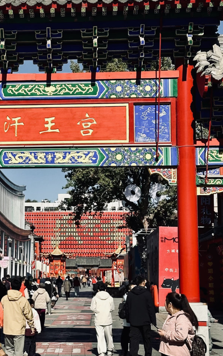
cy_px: 174
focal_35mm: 85
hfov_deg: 15.2
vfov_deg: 24.4
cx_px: 25
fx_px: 826
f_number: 1.8
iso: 64
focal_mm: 6.9
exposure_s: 1/5263
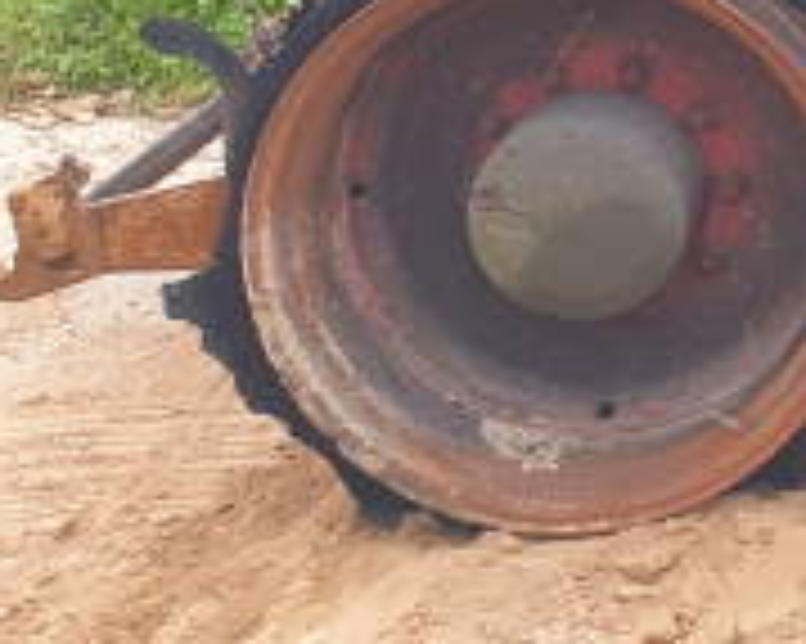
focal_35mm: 142
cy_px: -441
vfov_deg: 10.3
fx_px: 3385
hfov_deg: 11.5
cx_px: 1837
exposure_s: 1/272
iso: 50
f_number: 2.4
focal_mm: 4.3
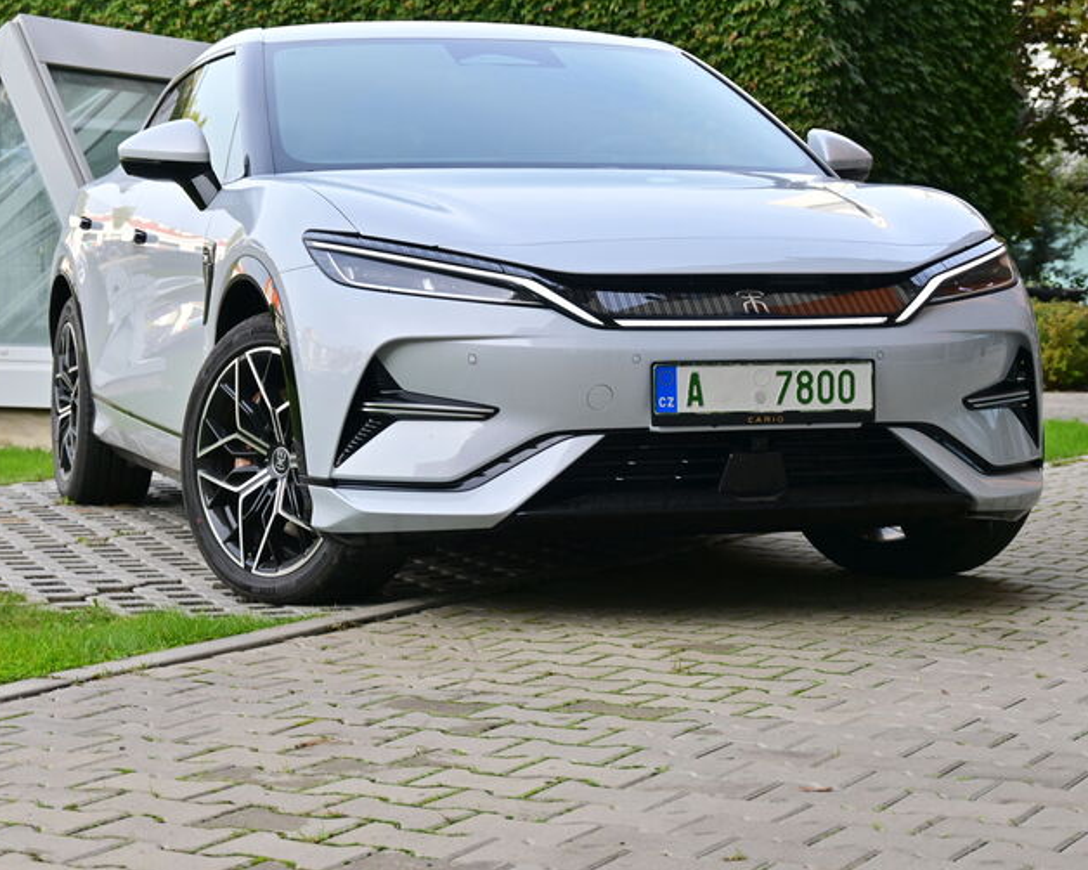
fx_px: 2511
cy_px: 406
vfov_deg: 19.6
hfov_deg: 24.4
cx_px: 532
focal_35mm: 78
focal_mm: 42
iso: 100
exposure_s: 1/160
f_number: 5.6
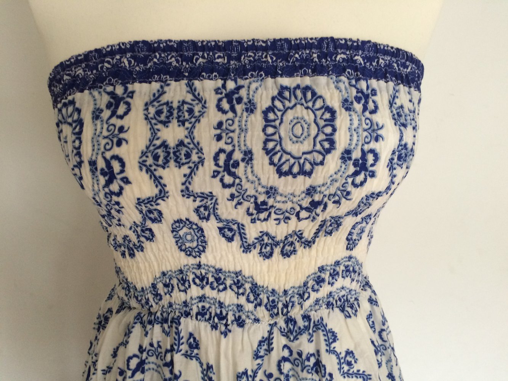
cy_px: 190
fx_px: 426
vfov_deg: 48.2
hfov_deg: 61.7
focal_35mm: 29
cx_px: 254
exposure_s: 1/30
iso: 100
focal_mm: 4.15
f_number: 2.2
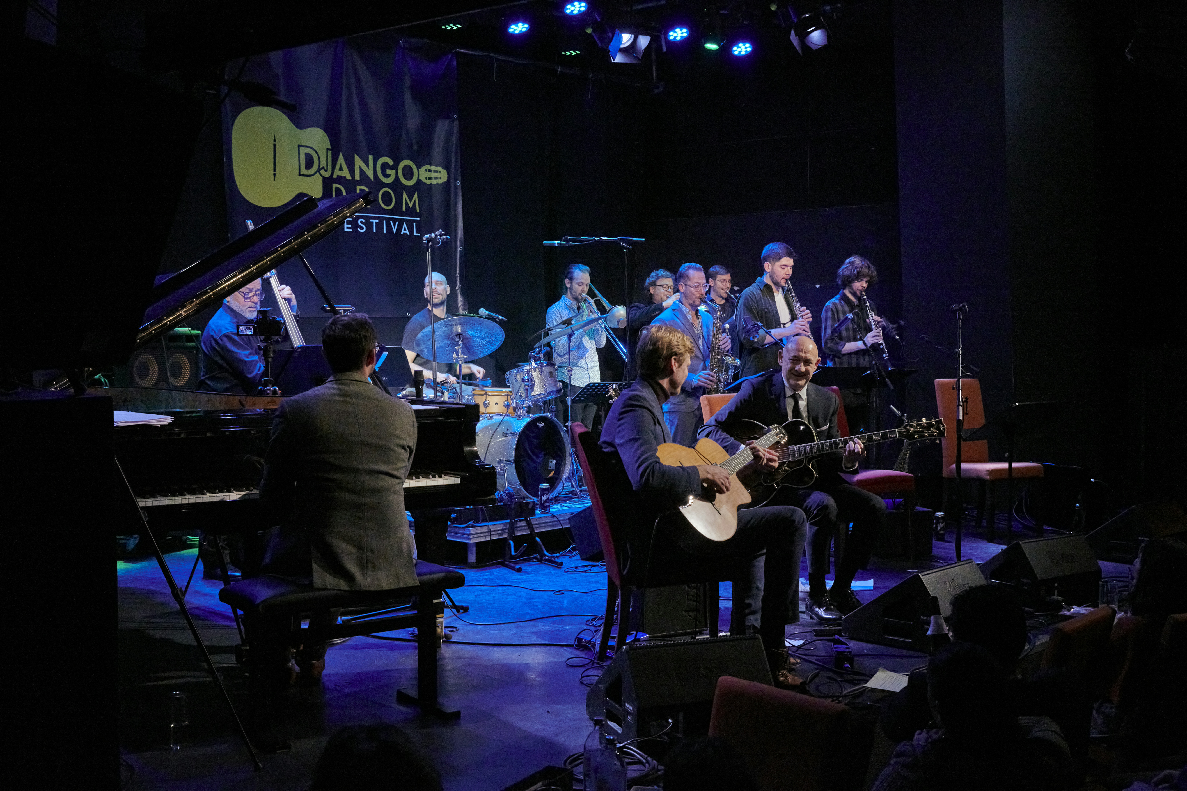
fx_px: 1319
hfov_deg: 48.5
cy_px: 396
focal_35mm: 40
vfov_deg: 33.4
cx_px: 594
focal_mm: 40
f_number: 5.6
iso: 6400
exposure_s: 1/125
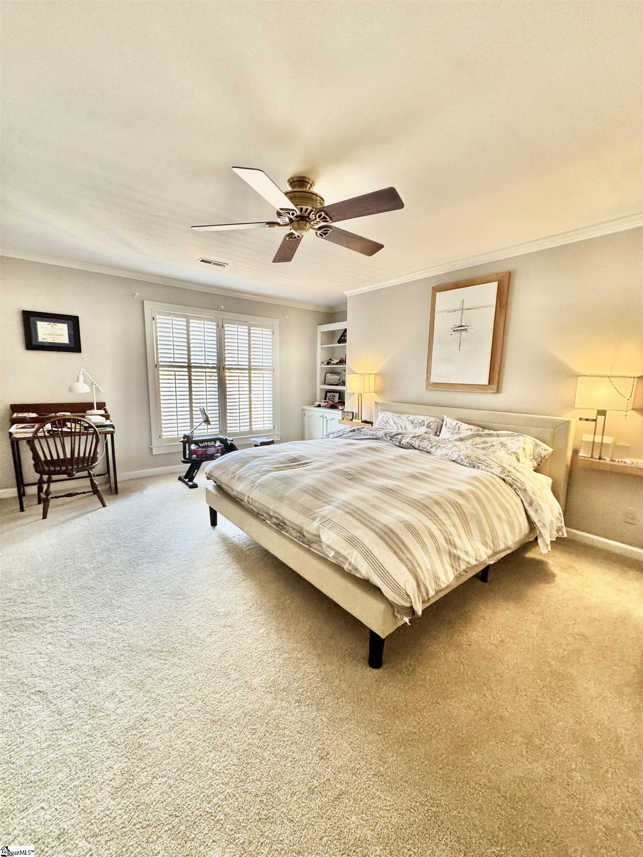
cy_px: 428
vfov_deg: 102.1
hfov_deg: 85.7
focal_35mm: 14
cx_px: 322
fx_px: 347
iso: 320
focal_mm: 2.22
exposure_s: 1/120
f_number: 2.2
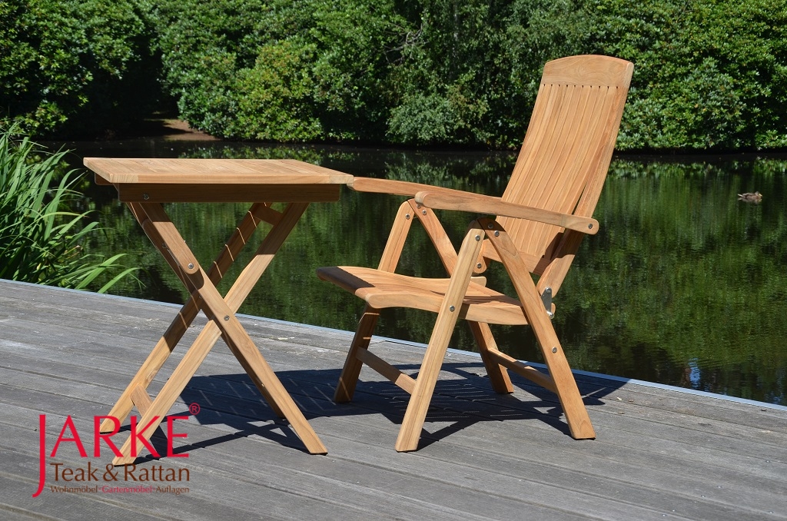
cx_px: 394
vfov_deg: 22.5
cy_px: 260
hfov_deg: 33.5
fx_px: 1309
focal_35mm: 60
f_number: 8
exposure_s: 1/250
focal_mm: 40
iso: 100
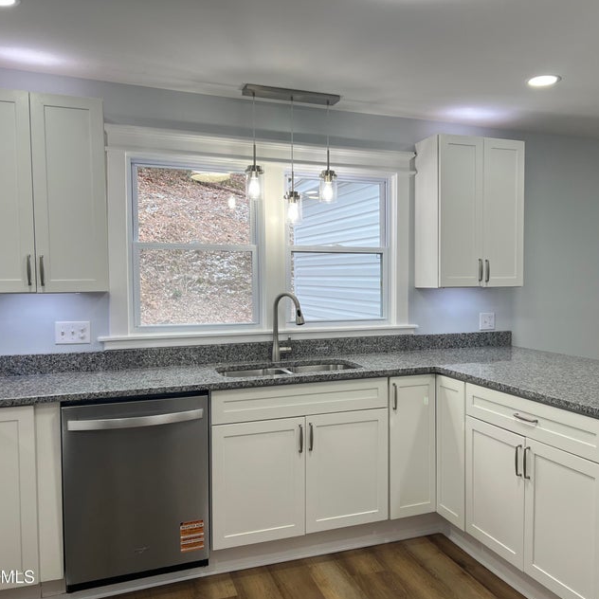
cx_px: 364
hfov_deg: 52.1
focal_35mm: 31
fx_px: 607
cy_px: 301
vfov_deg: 52.5
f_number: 1.5
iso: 32
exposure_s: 1/120
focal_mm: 5.7
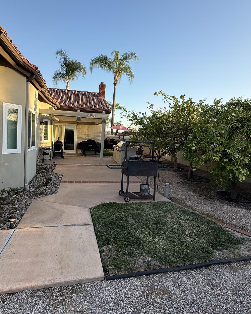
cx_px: 121
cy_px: 149
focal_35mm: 20
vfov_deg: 80.3
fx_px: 186
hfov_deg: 68.1
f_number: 2.2
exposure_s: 1/398
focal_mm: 2.22
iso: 50
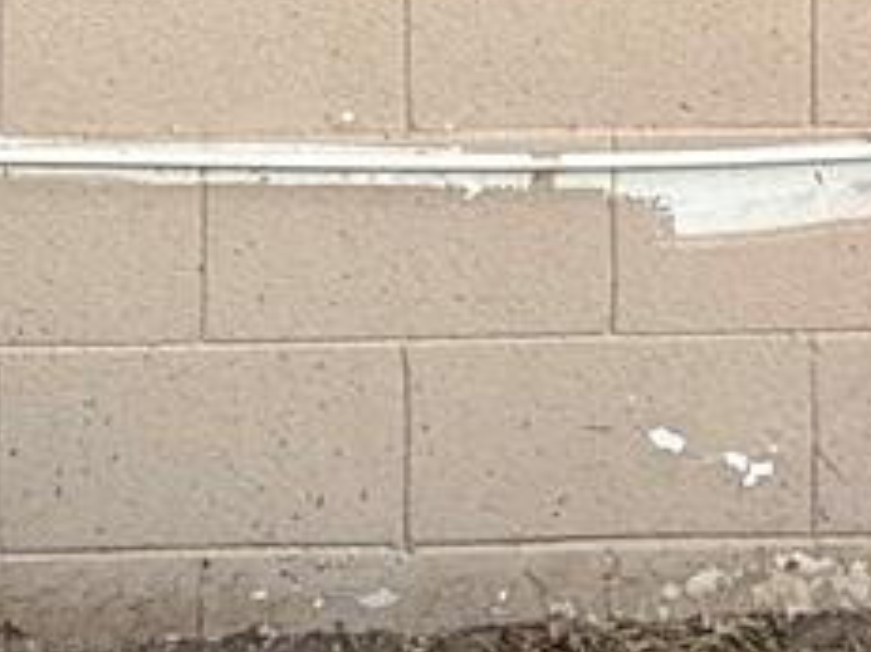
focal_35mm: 97
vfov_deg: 12.1
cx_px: 264
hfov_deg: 20.1
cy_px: -931
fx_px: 2439
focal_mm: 2.22
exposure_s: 1/901
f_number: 2.2
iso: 50
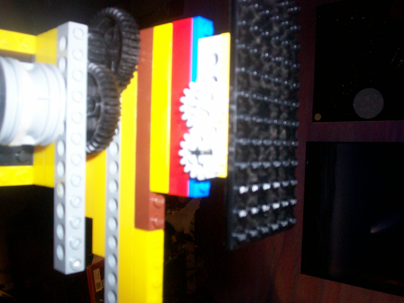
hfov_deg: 51.4
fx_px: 420
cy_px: 152
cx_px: 202
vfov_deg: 39.7
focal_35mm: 36
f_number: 4.5
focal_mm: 5.9
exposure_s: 1/64
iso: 140
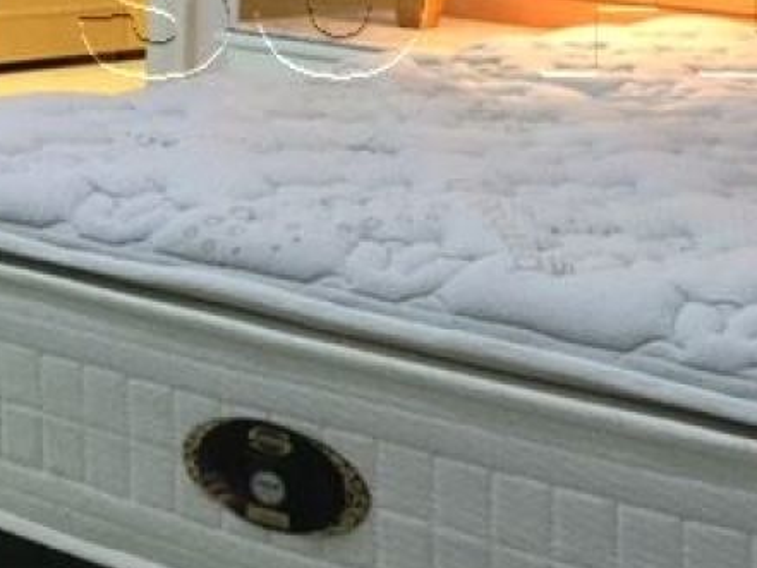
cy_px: 0
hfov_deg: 26.0
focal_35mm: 72
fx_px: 1575
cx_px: 702
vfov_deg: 19.8
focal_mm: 3.3
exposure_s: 1/30
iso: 200
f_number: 2.4
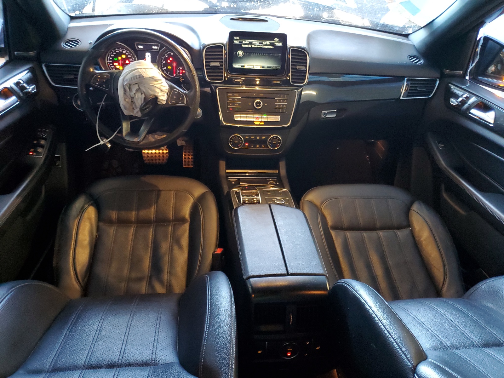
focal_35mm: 26
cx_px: 252
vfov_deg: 53.1
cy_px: 189
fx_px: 379
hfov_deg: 67.3
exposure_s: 1/30
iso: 321
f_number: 1.5
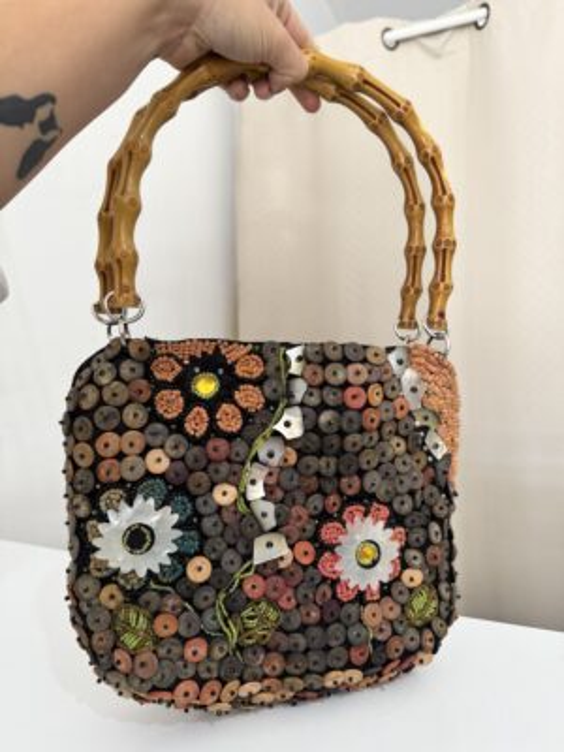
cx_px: 282
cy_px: 376
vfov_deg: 71.6
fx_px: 521
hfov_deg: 56.8
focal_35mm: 24
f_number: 1.78
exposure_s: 1/60
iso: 125
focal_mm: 6.76
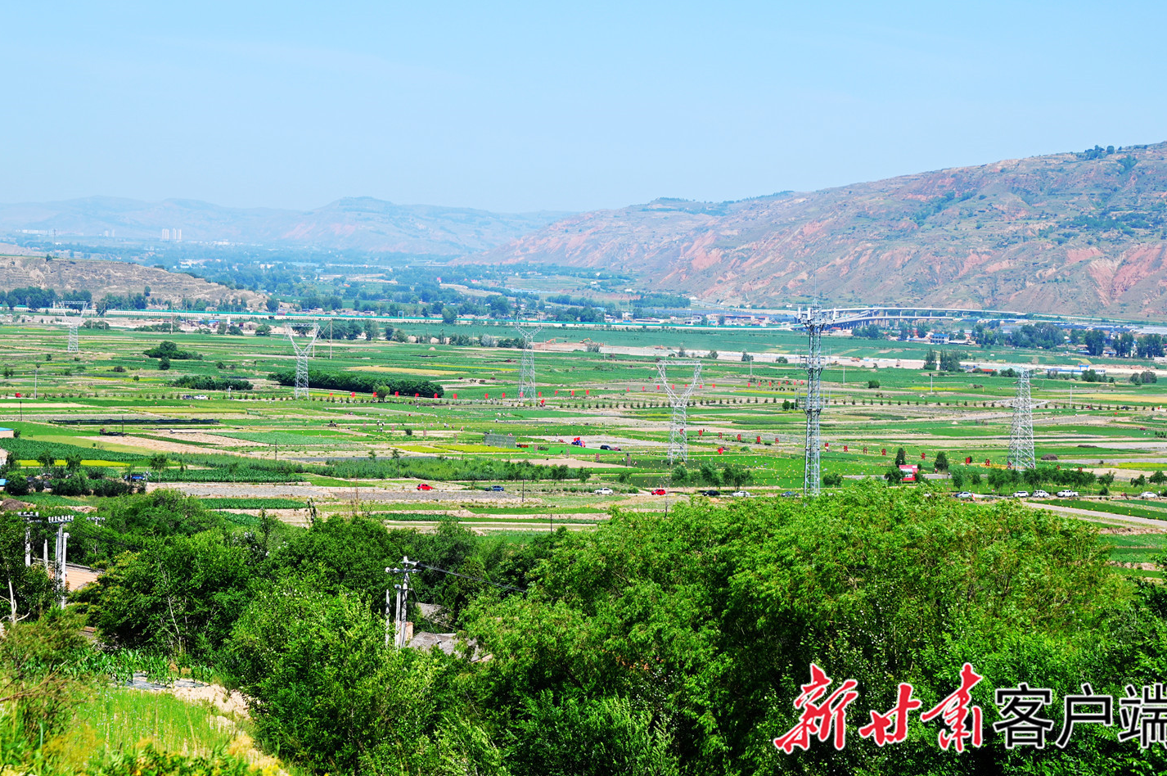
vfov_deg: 14.8
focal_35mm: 92
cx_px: 548
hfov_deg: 22.2
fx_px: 2980
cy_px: 388
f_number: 7.1
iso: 100
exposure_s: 1/400
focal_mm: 82
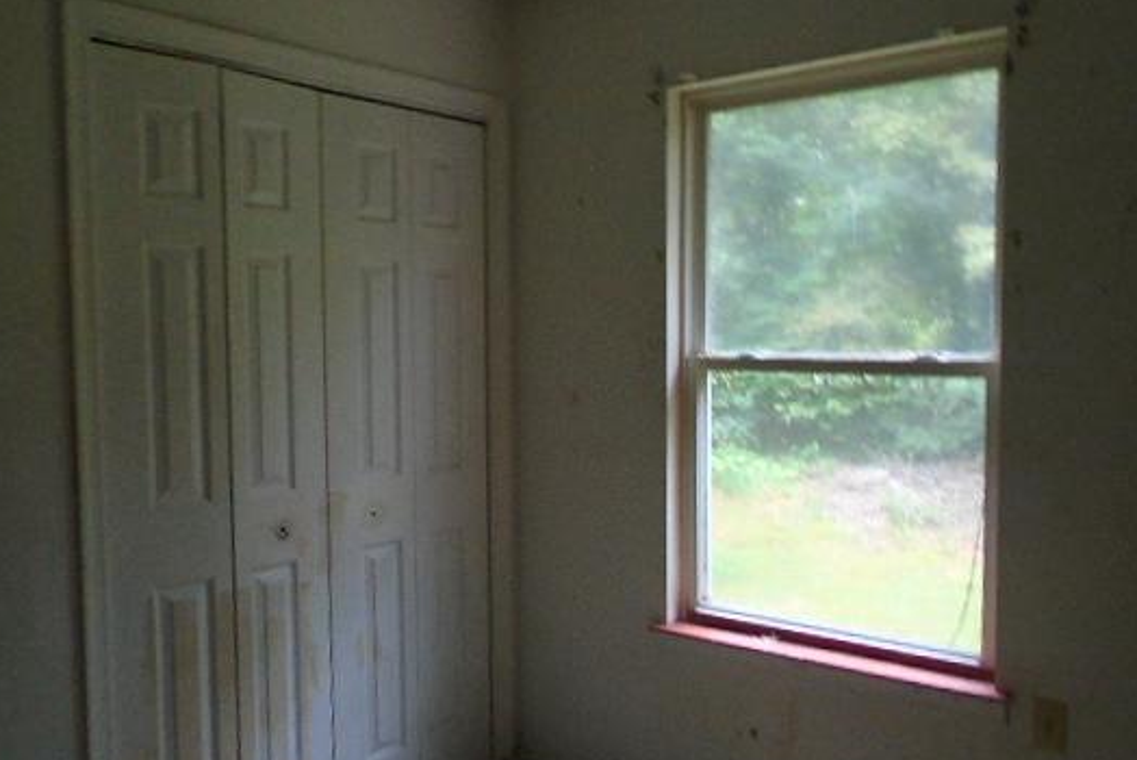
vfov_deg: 40.0
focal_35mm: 33
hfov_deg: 57.2
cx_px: 590
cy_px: 402
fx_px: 1043
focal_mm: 4.6
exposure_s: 1/100
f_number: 3.2
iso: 400
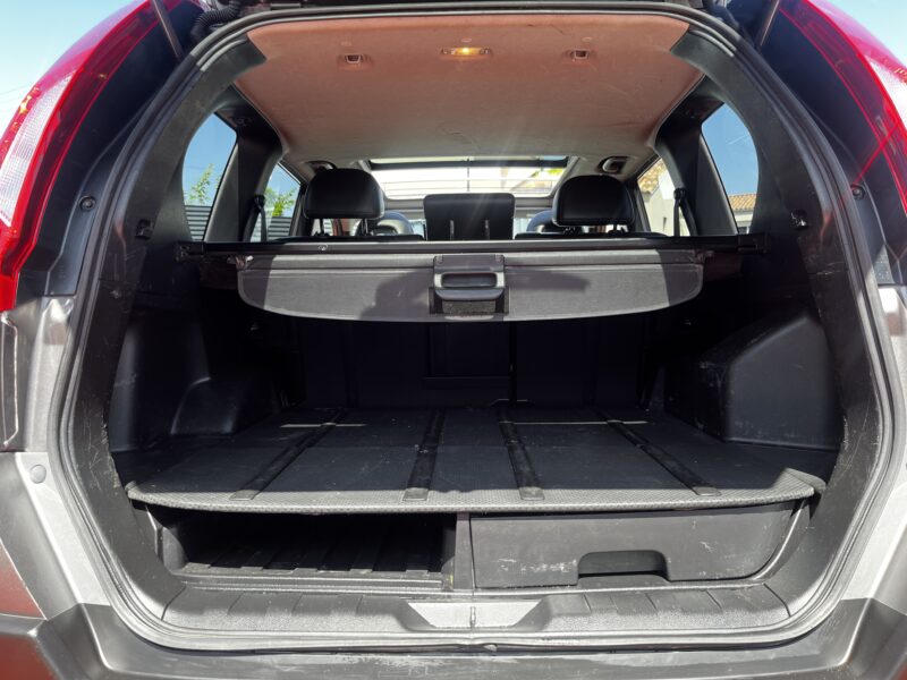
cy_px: 340
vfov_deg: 53.1
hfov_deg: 67.3
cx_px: 454
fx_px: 681
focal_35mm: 26
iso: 40
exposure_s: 1/229
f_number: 1.6
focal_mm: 5.1
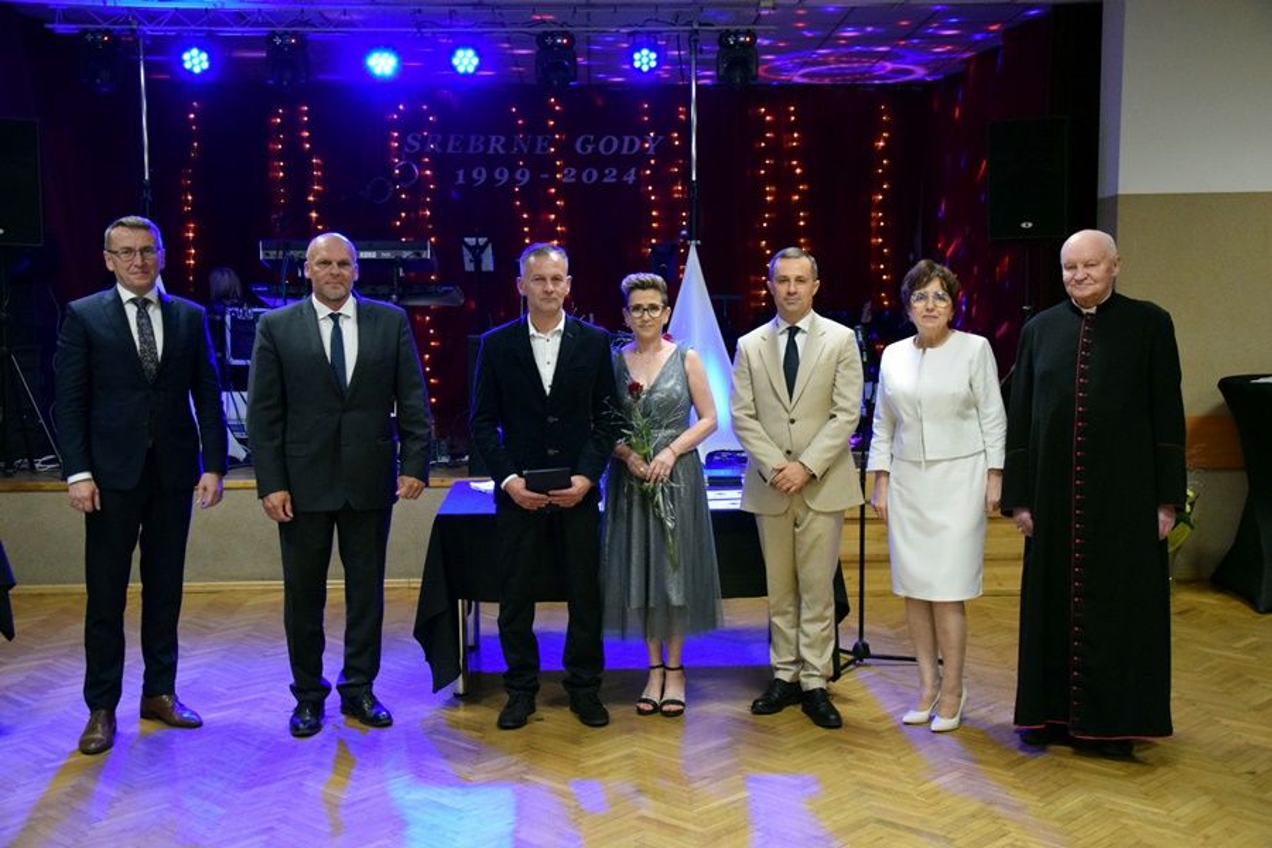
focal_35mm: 42
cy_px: 424
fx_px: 1484
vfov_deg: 31.9
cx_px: 636
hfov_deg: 46.4
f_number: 4
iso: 4500
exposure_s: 1/100
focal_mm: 28
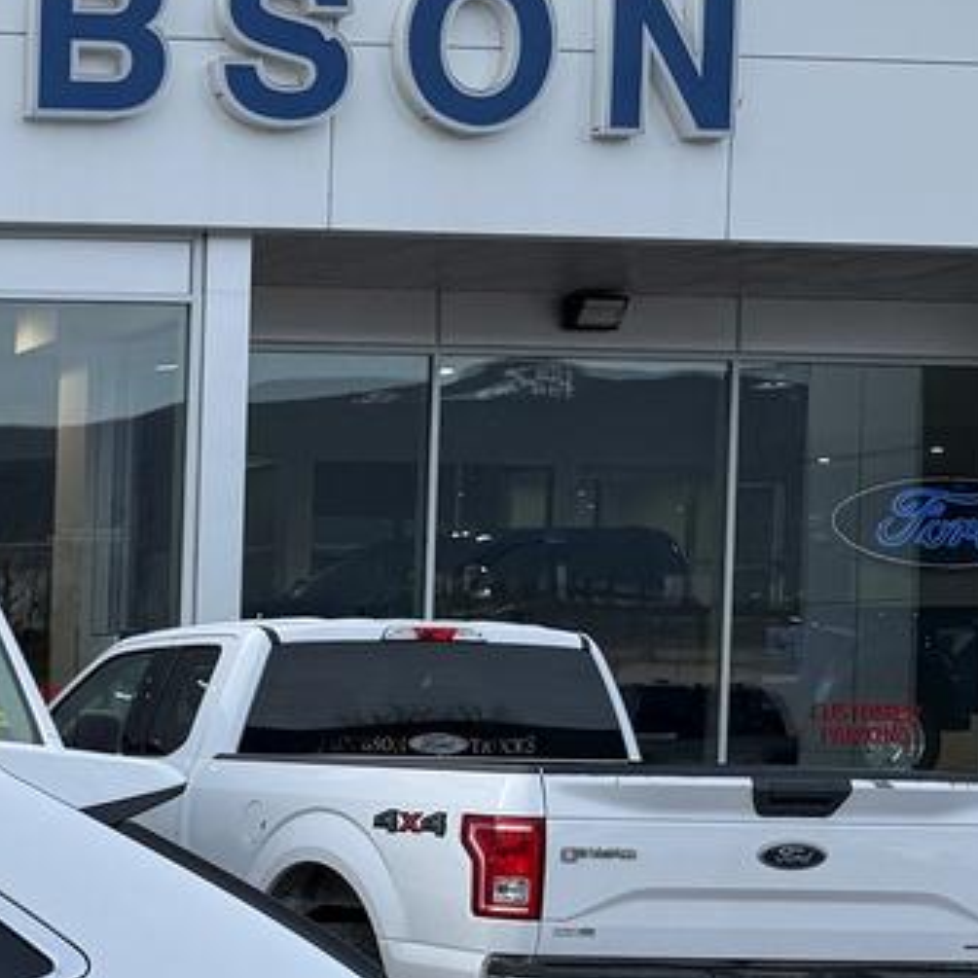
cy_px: 800
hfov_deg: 16.9
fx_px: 2589
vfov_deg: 21.1
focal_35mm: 81
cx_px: -873
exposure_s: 1/2053
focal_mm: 6.76
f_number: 1.78
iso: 80
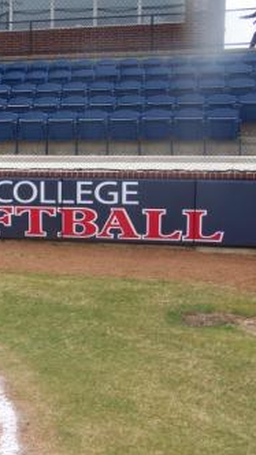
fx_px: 761
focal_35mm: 63
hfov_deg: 18.3
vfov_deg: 33.3
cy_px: 228
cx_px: -38
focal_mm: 7.2
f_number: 4
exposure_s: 1/250
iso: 64
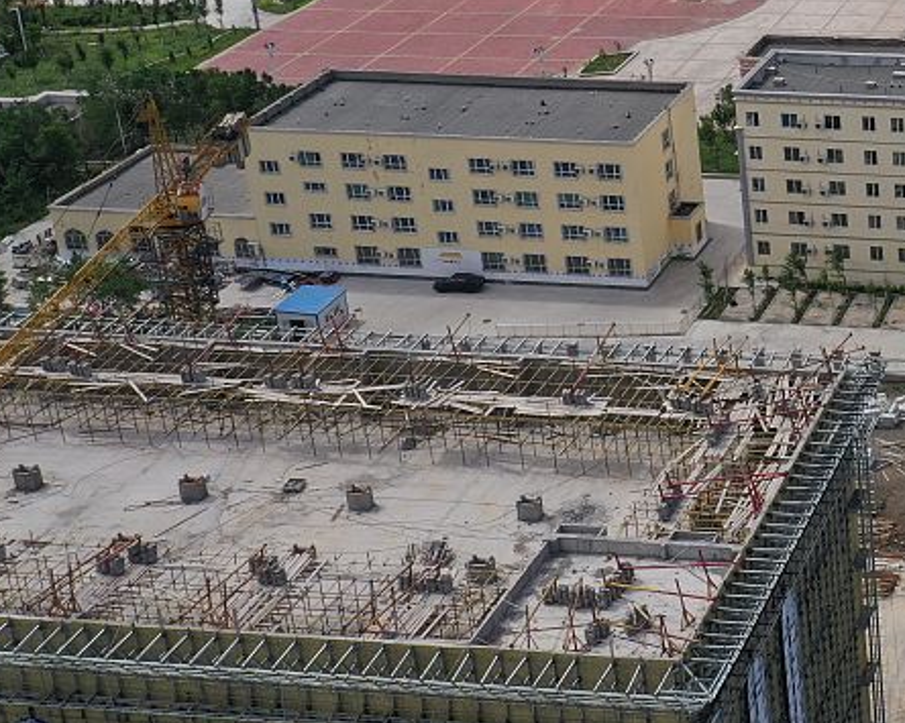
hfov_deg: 23.5
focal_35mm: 71
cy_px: 122
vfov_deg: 21.2
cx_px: 1196
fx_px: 1901
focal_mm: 10.26
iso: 100
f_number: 6.3
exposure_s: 1/640
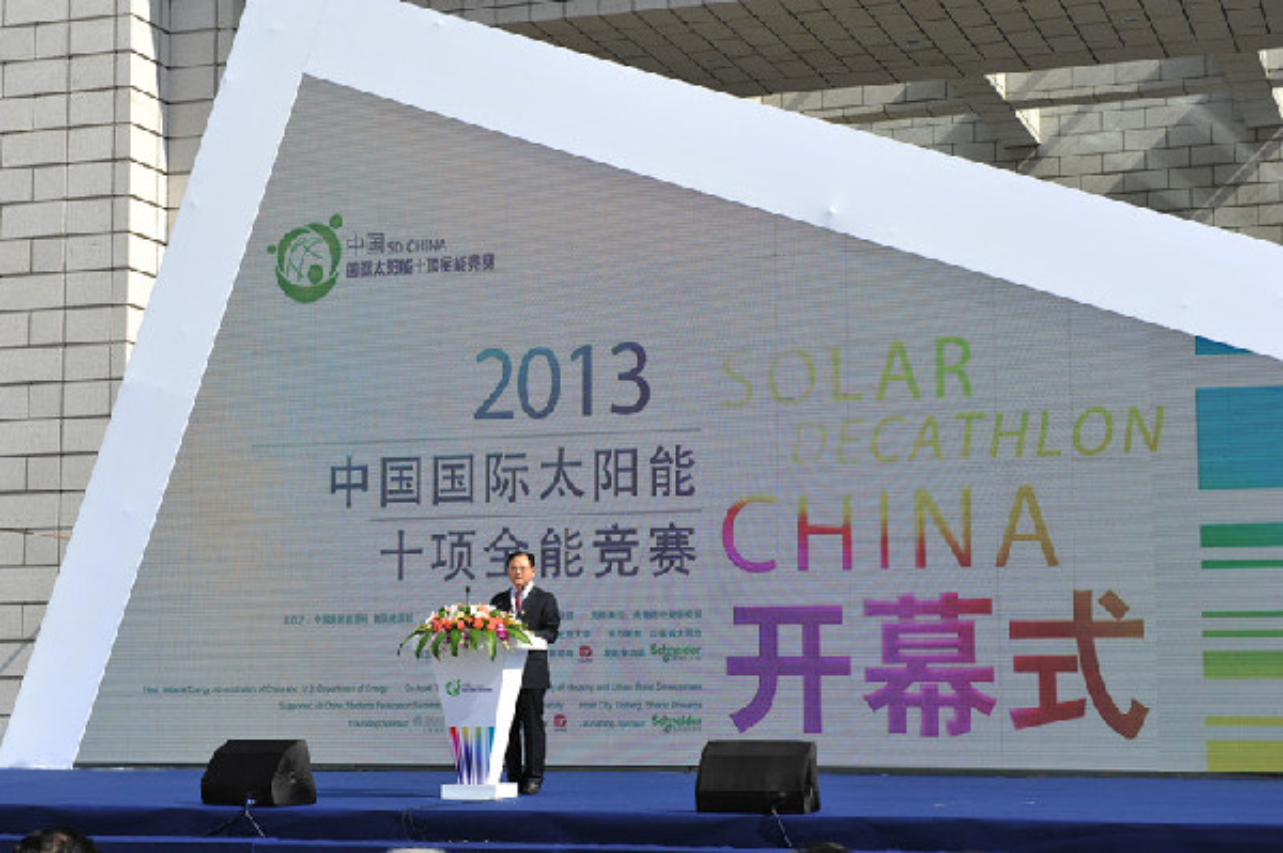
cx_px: 642
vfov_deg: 19.4
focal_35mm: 70
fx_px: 2493
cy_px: 426
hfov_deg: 28.9
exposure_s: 1/250
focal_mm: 70
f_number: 8
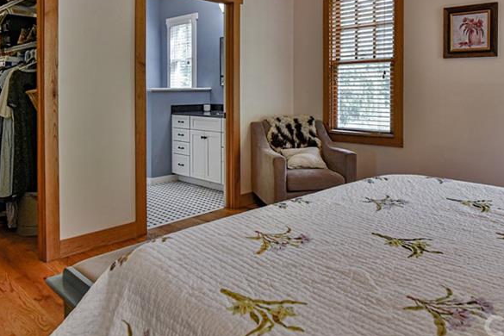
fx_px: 392
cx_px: 302
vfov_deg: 45.1
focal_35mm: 28
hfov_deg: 64.9
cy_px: 91
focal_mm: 16
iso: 1600
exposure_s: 1/125
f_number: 5.6
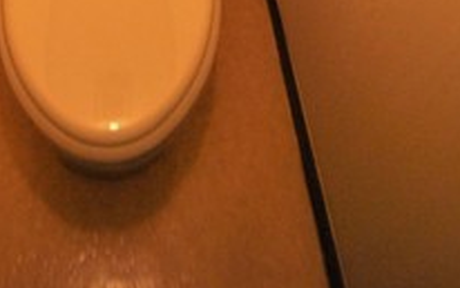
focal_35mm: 38
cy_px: -406
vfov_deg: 15.1
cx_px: 134
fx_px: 477
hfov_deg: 50.1
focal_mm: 8
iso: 800
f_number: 4.5
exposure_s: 1/50
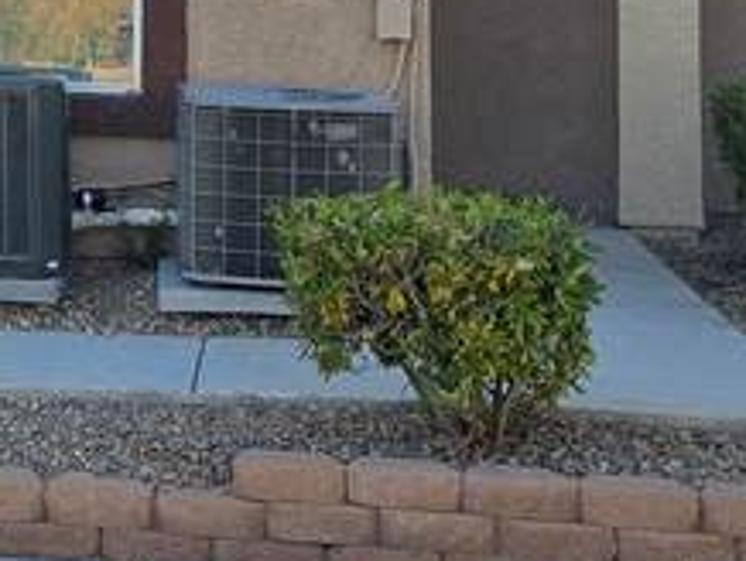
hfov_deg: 16.5
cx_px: -394
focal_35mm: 108
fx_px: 2330
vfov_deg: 13.3
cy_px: -157
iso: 12
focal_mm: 6.3
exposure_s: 1/521
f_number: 1.7
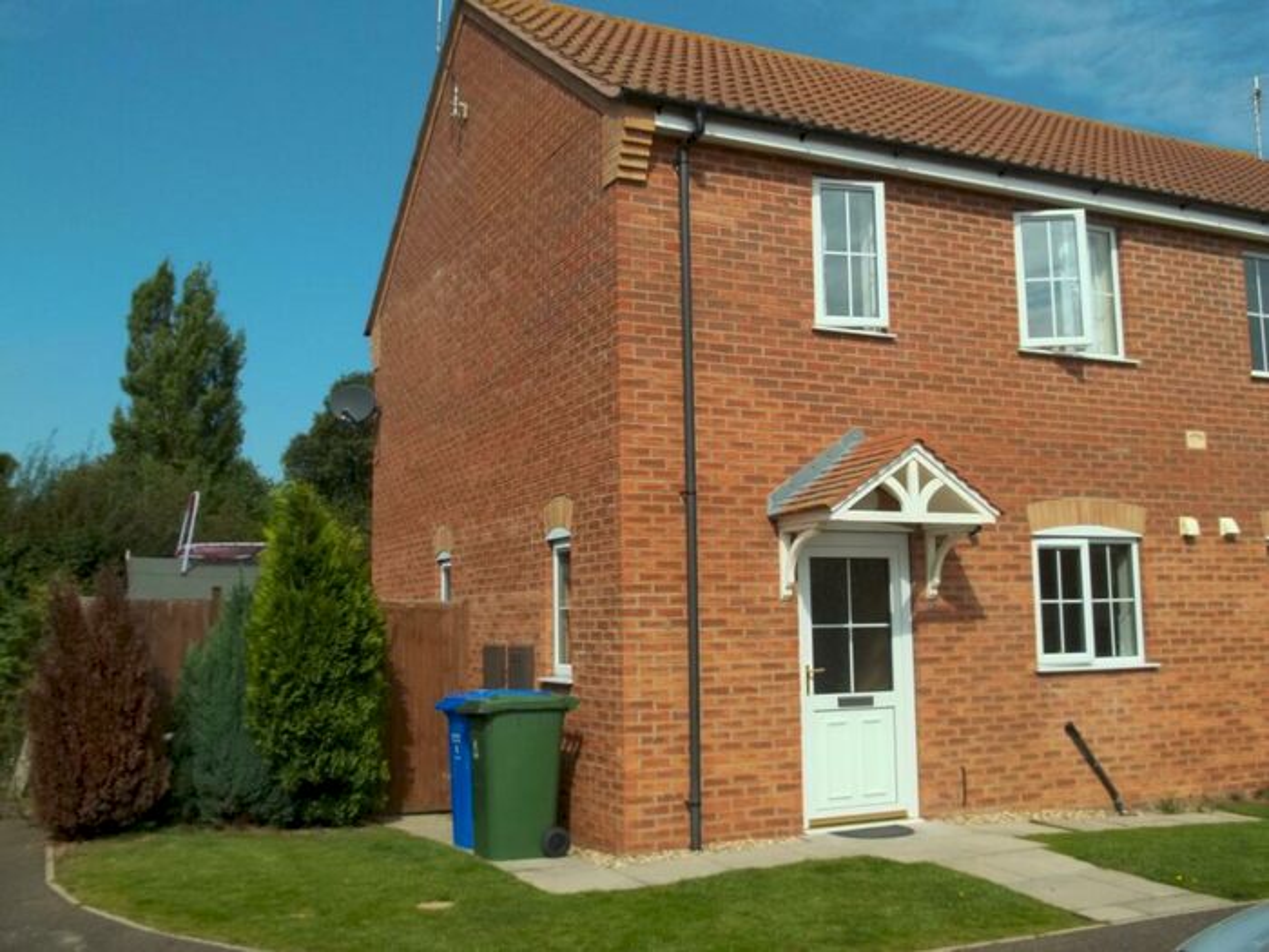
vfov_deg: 42.9
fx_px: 1210
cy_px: 476
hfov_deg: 55.4
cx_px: 634
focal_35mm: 33
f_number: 8
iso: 64
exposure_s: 1/200
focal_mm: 5.9
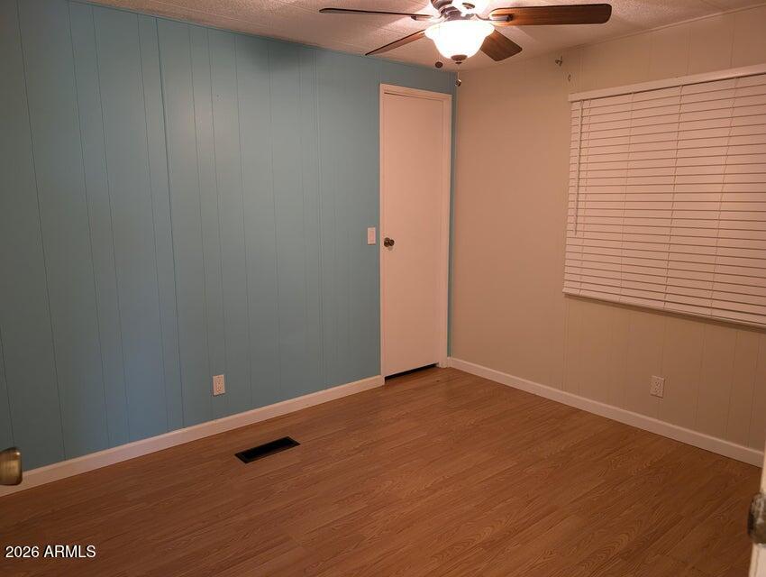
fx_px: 532
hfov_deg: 71.5
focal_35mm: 24
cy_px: 288
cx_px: 383
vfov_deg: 56.9
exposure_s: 1/24
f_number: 1.68
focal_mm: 6.9
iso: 198
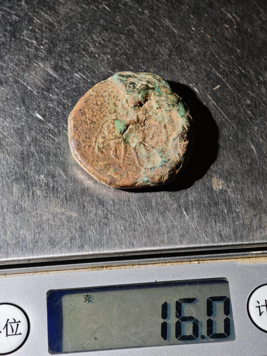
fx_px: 936
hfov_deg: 16.2
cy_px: 178
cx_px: 134
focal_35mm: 91
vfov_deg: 21.5
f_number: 2
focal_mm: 9
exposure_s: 1/100
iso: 160
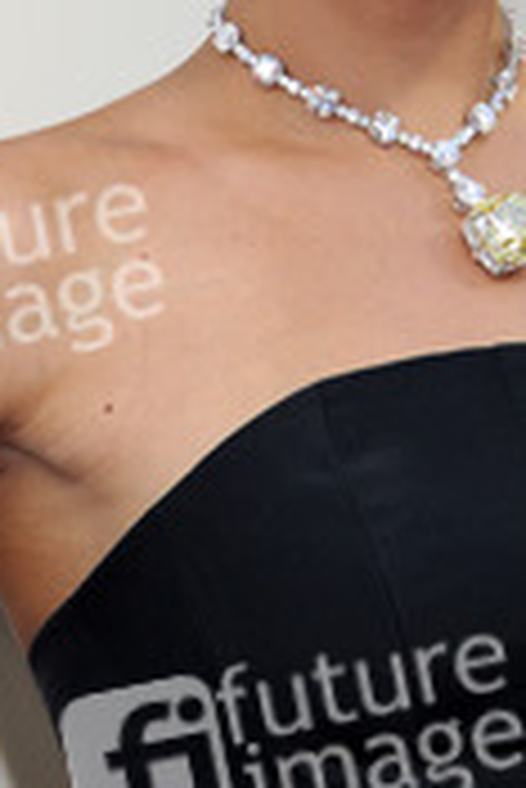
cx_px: 425
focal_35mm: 687
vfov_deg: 3.0
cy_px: 68
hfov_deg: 2.0
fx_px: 15026
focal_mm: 300
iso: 1000
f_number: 7.1
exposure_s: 1/250
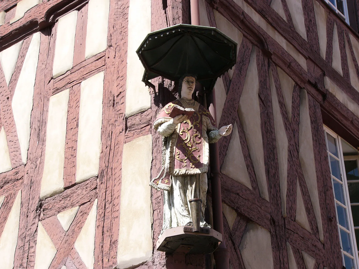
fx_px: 923
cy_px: 134
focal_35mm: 89
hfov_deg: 22.0
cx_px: 180
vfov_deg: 16.6
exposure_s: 1/400
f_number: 4
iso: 50
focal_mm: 14.8
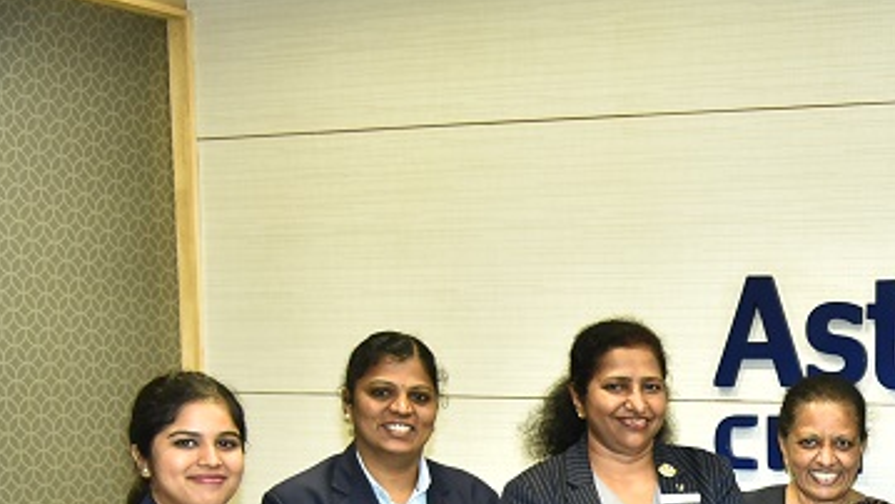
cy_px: 599
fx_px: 1685
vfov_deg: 16.3
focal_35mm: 71
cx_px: 965
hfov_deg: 27.4
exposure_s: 1/125
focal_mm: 31
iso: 1600
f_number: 4.5
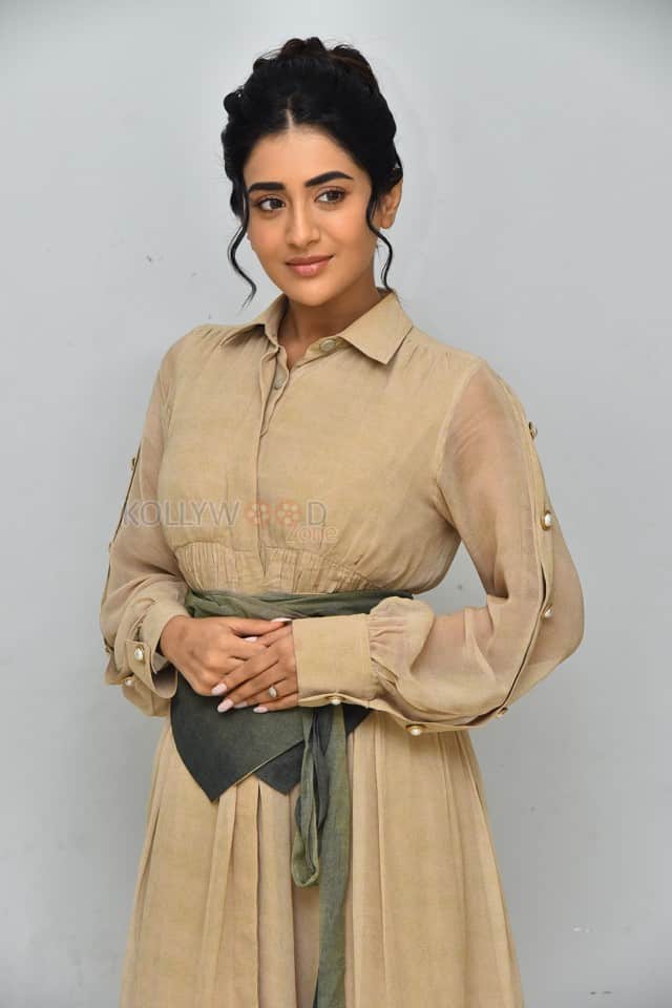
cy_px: 504
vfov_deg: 21.5
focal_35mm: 95
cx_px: 336
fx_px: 2660
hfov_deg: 14.4
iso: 2000
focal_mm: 95
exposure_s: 1/125
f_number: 6.3
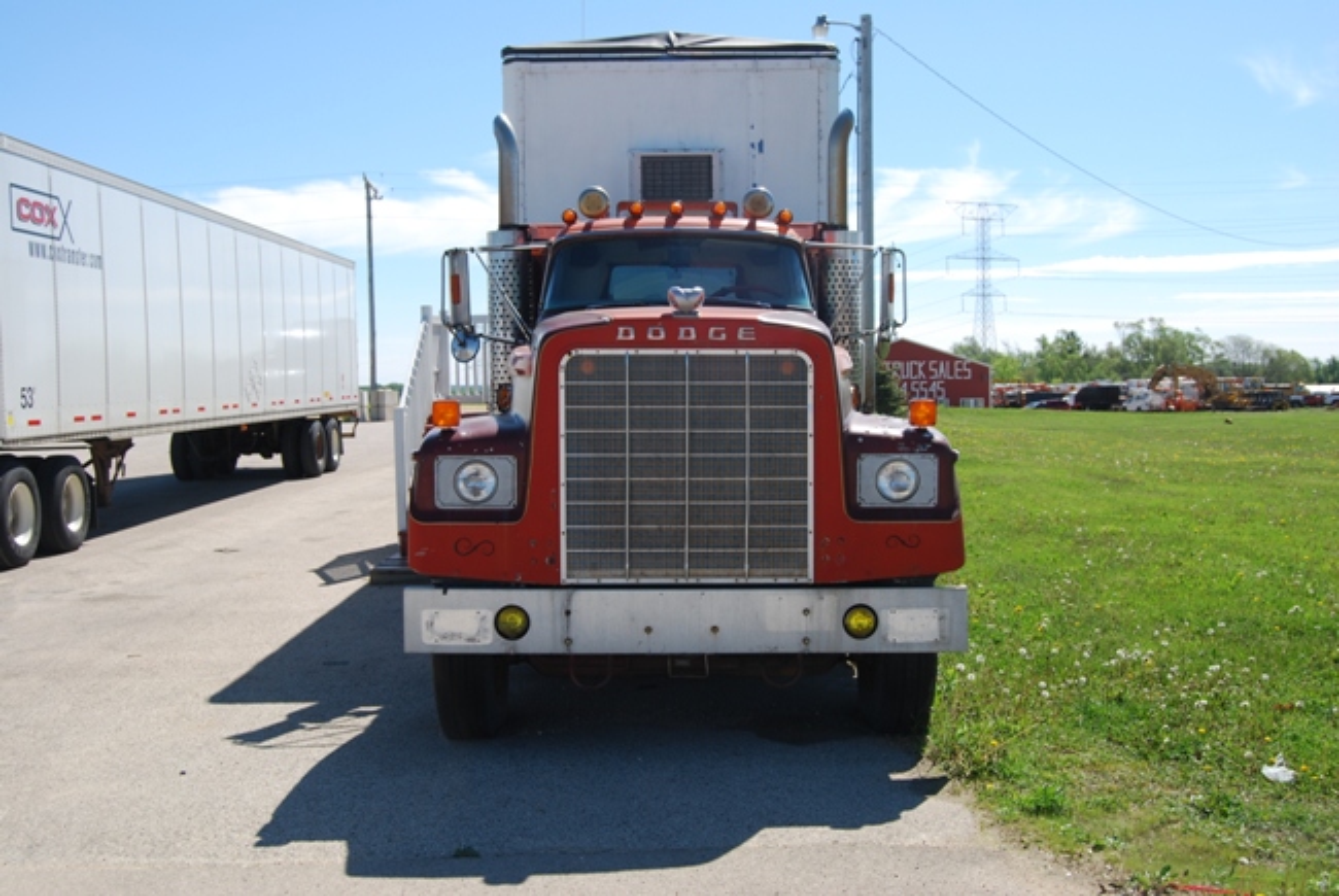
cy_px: 448
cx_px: 670
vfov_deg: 37.0
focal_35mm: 36
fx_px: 1340
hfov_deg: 53.1
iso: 100
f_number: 7.1
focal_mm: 24
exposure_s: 1/200
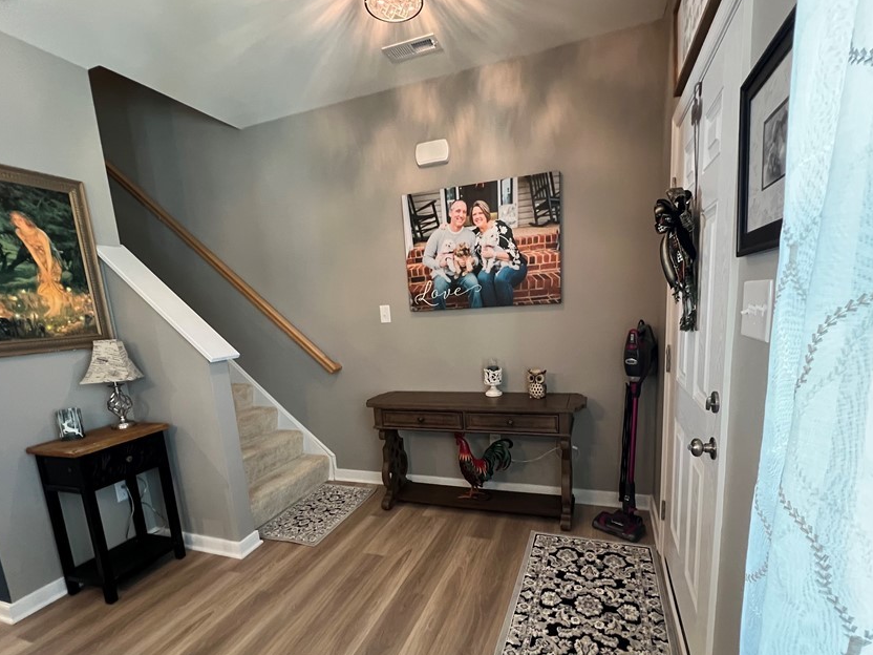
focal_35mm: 16
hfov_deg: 94.5
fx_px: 404
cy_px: 383
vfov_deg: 77.5
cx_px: 446
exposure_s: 1/60
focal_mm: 1.57
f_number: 1.8
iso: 500
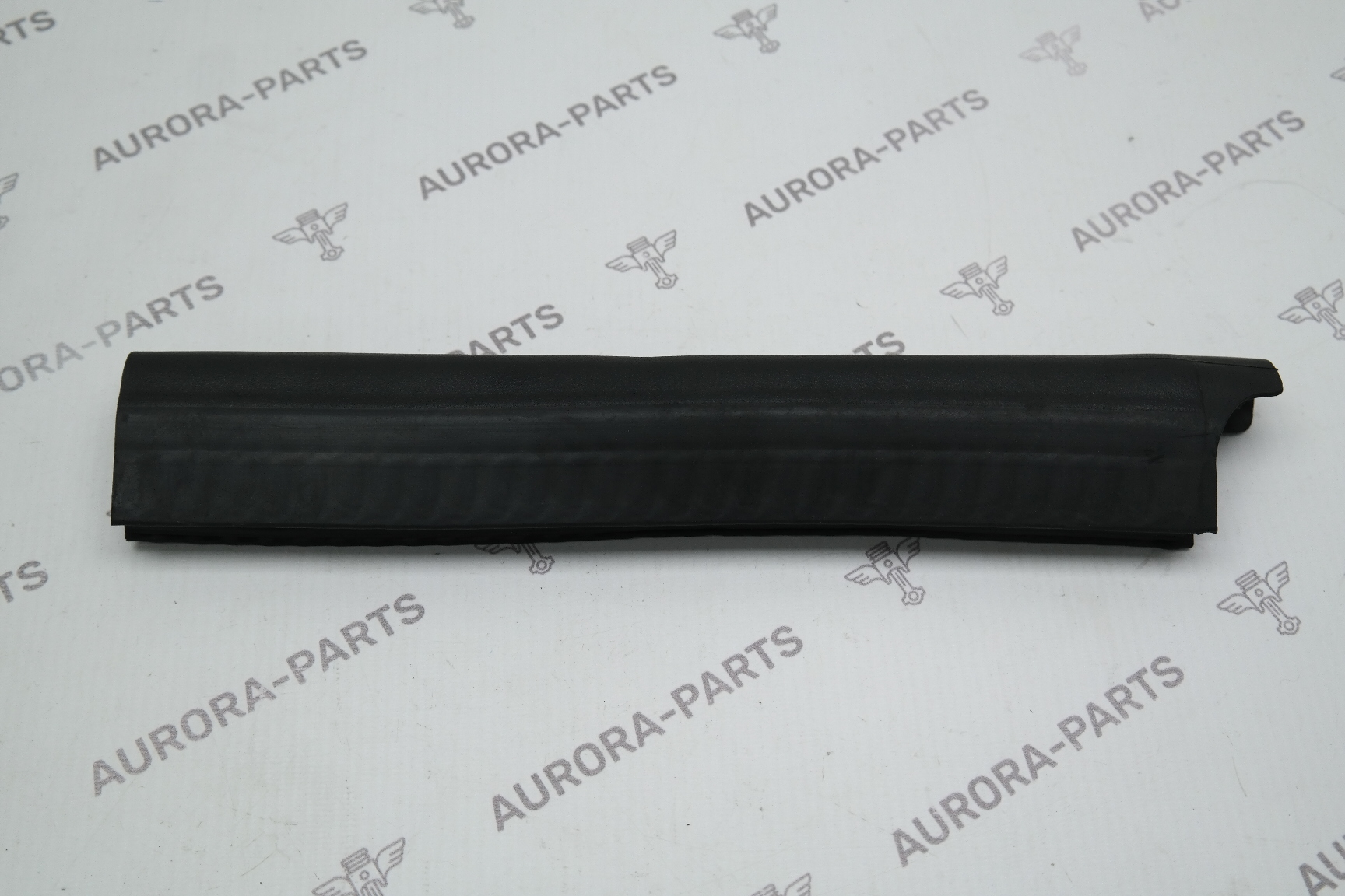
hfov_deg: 44.5
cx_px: 672
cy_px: 448
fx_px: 1644
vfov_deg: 30.5
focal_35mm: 44
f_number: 4
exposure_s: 1/100
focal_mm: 29
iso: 200
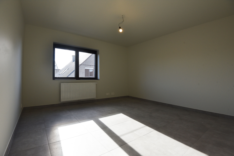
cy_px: 78
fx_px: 104
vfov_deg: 73.9
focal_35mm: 16
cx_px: 117
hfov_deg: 96.7
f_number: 8
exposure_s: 1/250
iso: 280
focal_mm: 16
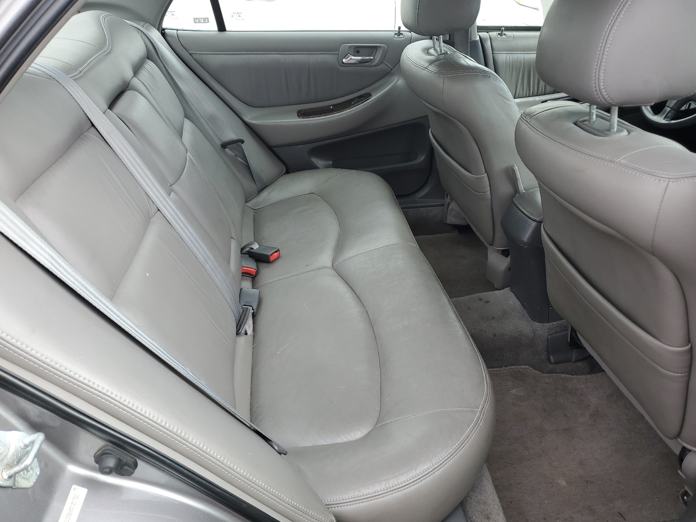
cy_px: 261
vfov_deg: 53.1
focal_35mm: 26
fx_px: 523
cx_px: 348
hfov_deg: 67.3
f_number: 1.5
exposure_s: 1/345
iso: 50
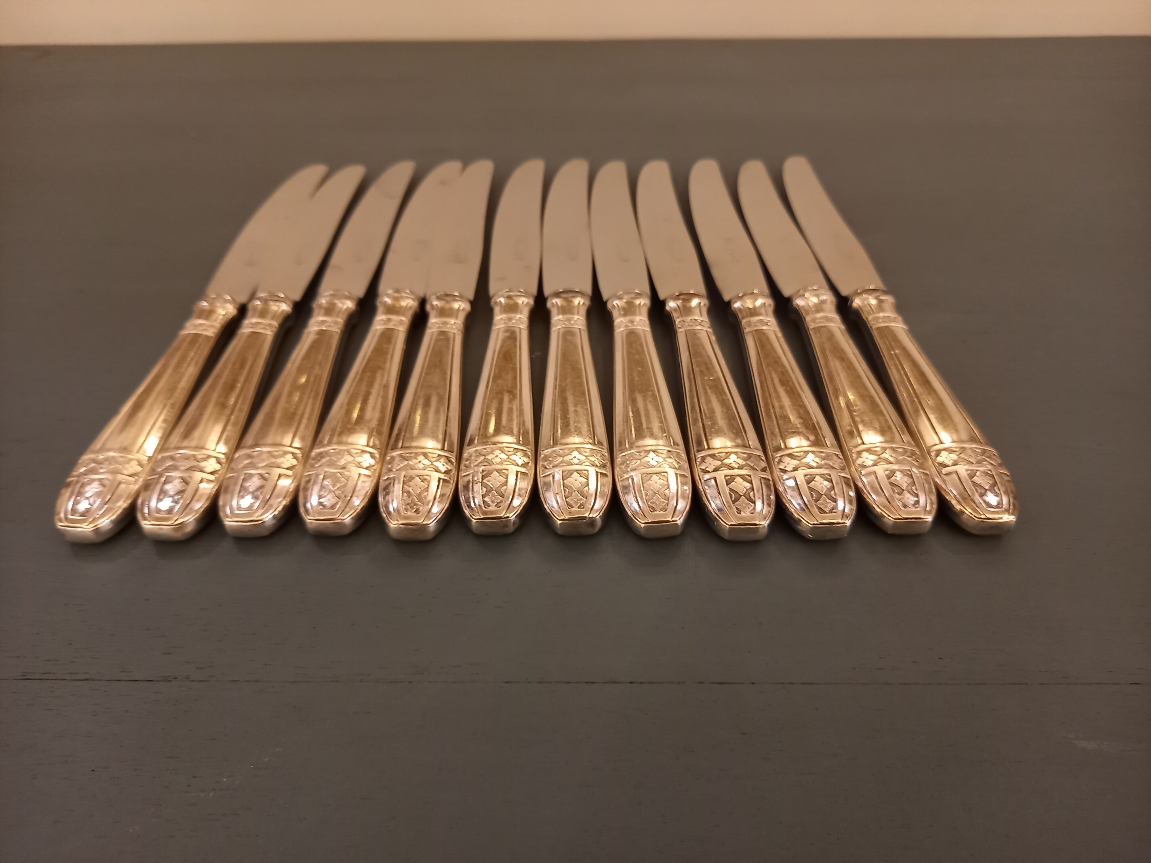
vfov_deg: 54.9
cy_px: 432
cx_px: 576
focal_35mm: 25
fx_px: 831
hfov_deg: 69.4
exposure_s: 1/25
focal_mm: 4.65
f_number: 1.8
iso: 500
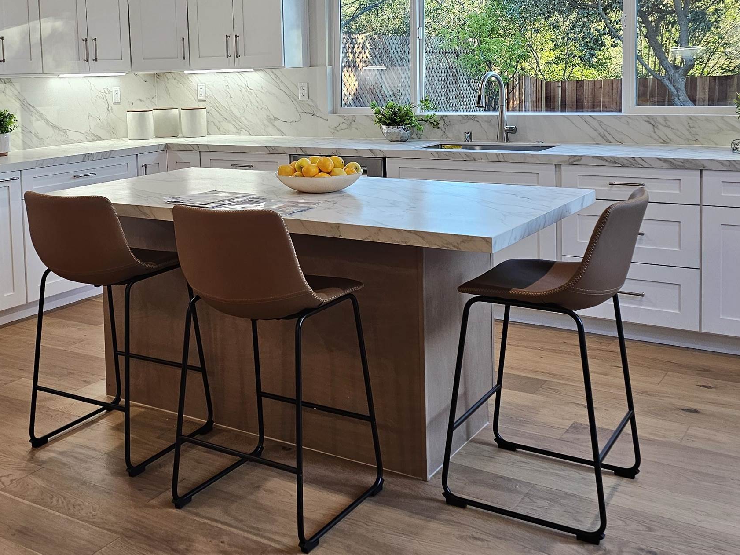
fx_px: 898
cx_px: 258
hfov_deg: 44.3
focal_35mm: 42
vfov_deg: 33.8
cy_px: 153
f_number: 1.7
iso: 125
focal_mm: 6.3
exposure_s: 1/120
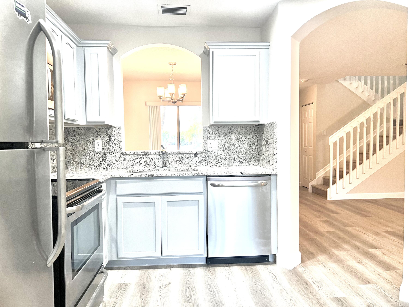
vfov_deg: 53.1
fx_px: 307
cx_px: 204
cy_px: 154
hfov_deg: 67.3
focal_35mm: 26
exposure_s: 1/60
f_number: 1.5
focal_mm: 5.7
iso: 80
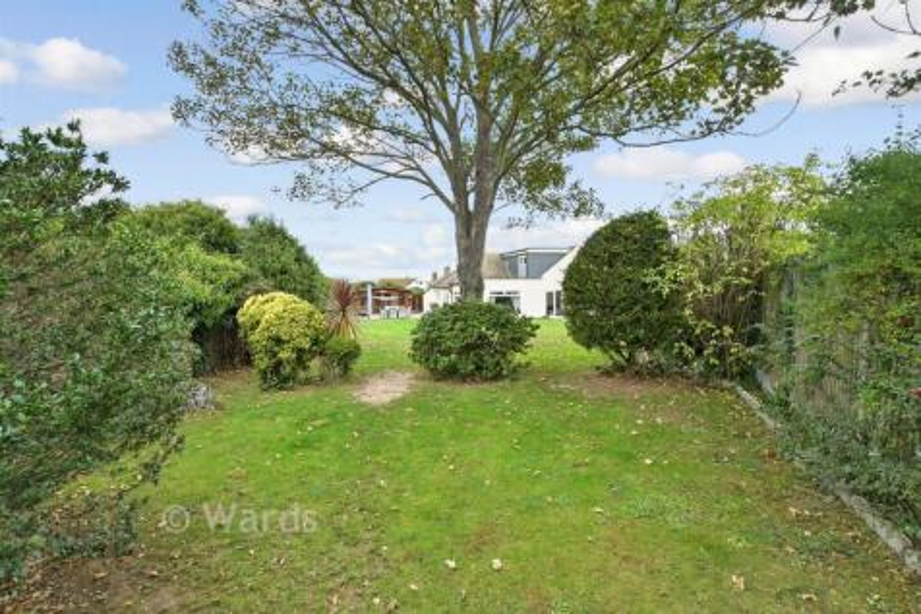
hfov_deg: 100.4
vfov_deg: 77.3
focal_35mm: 15
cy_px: 307
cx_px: 460
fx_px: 384
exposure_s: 1/160
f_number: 10
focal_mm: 10
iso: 2500
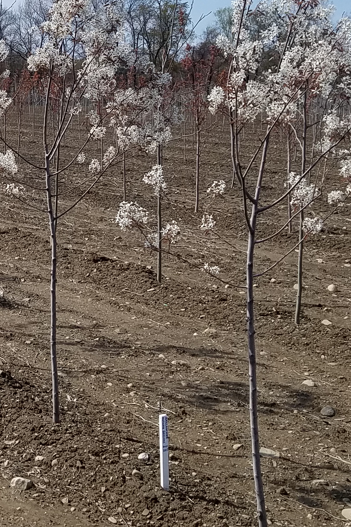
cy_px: 91
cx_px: -29
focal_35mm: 79
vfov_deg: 25.2
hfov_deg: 16.8
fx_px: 1156
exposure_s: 1/3264
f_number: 1.7
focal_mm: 4.25
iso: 50
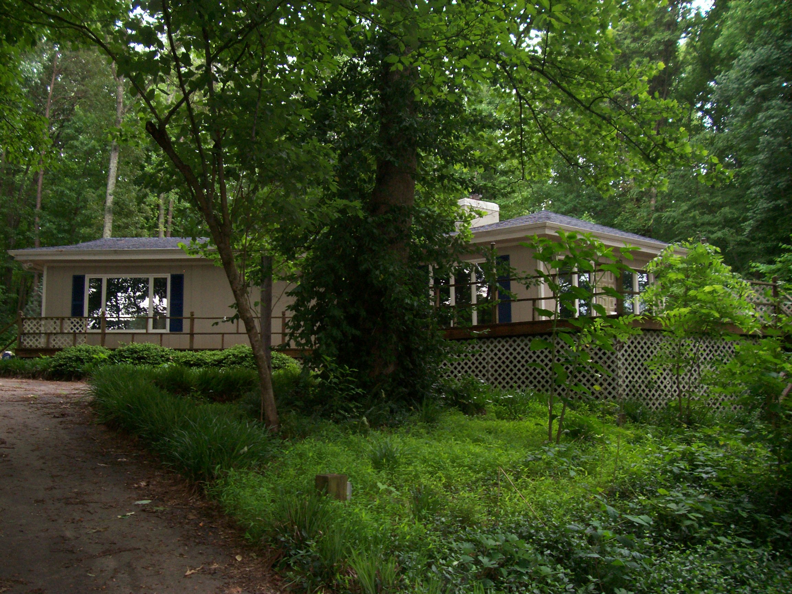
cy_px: 297
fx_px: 778
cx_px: 396
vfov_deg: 41.8
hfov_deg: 54.0
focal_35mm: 34
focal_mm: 5.6
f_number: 2.7
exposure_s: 1/112
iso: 140
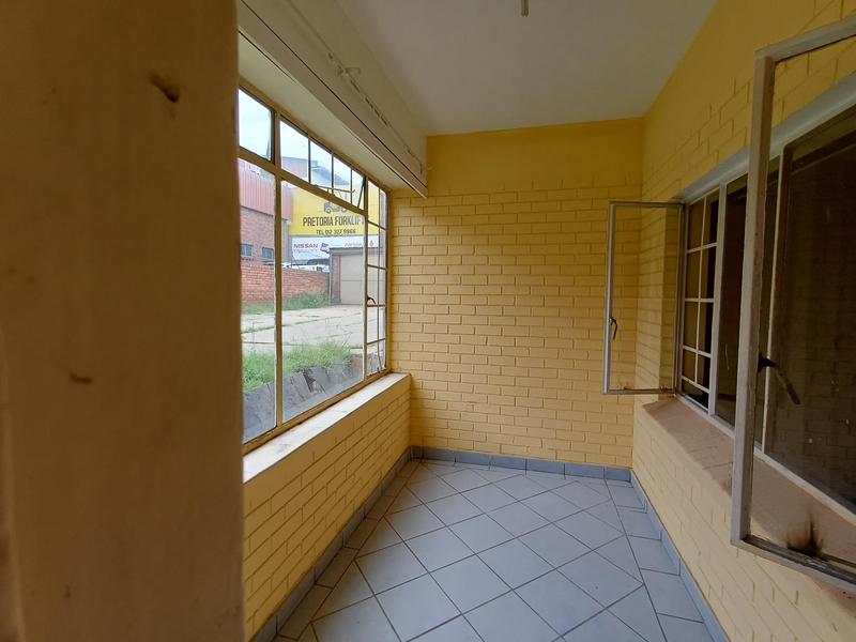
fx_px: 396
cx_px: 428
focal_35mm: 16
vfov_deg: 78.1
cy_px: 321
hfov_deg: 94.5
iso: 40
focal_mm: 1.64
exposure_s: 1/170
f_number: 2.2
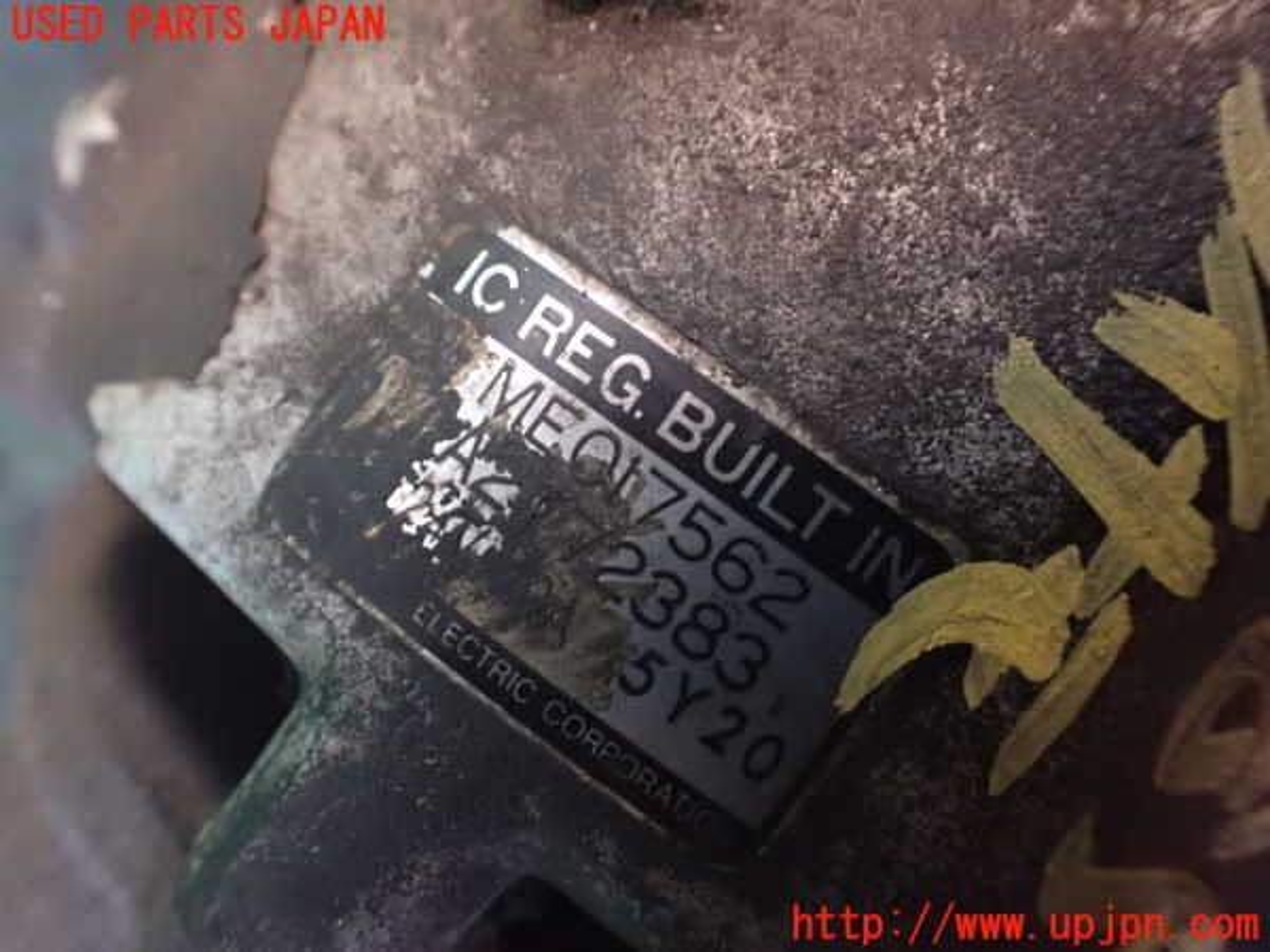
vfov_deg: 46.8
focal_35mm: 30
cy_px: 476
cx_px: 635
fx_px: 1101
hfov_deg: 60.0
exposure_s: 1/30
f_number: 2.3
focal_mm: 5.4
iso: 1600
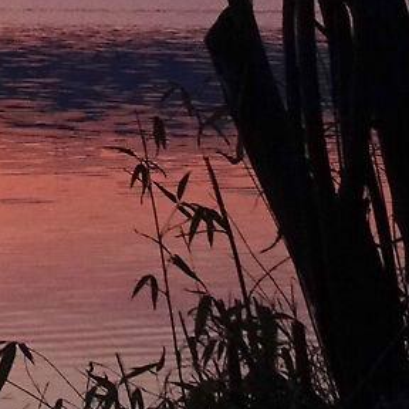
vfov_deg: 7.4
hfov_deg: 7.3
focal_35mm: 227
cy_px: -381
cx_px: -511
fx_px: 3034
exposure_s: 1/40
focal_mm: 11.77
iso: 320
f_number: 6.3
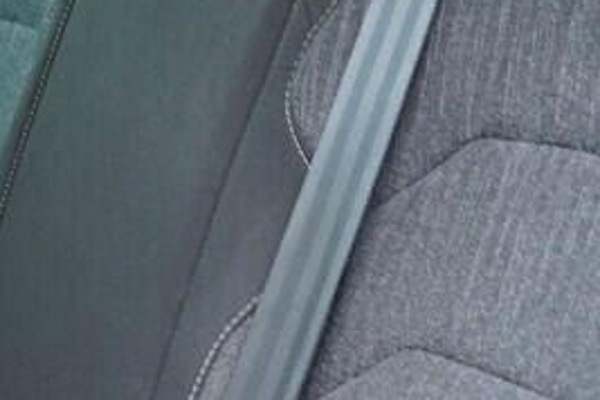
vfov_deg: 9.9
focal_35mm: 138
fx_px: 2300
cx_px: -364
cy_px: 397
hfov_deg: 13.7
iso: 640
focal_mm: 24
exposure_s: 1/40
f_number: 2.8
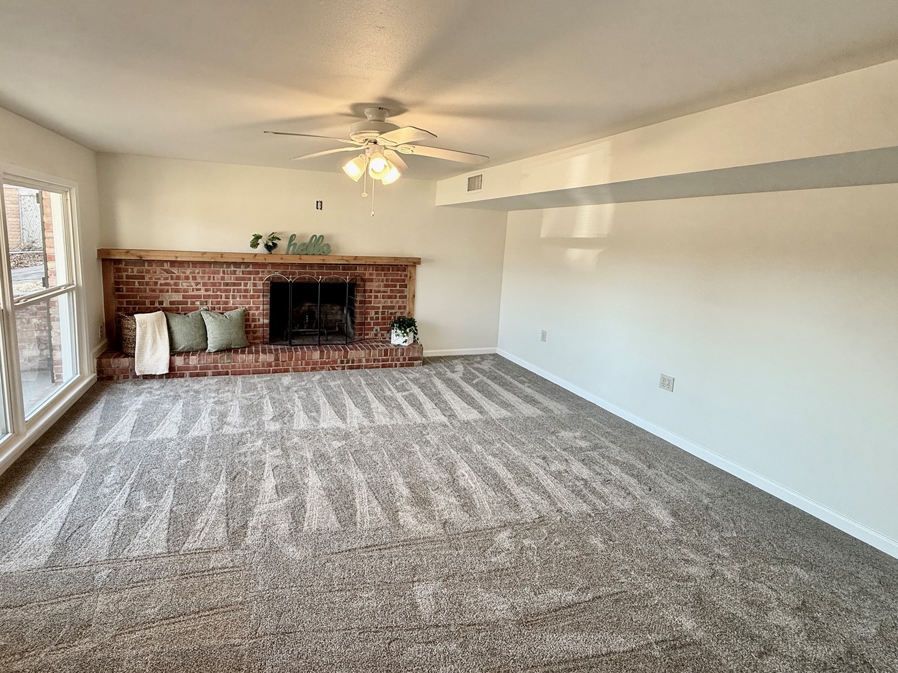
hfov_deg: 90.4
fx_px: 441
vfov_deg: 74.4
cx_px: 386
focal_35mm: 17
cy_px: 294
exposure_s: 1/120
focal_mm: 2.22
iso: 160
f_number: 2.2
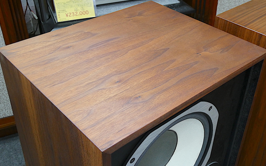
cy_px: 76
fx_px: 312
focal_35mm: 43
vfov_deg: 29.9
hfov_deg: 46.2
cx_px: 132
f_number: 3.8
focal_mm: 7.2
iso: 200
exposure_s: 1/8
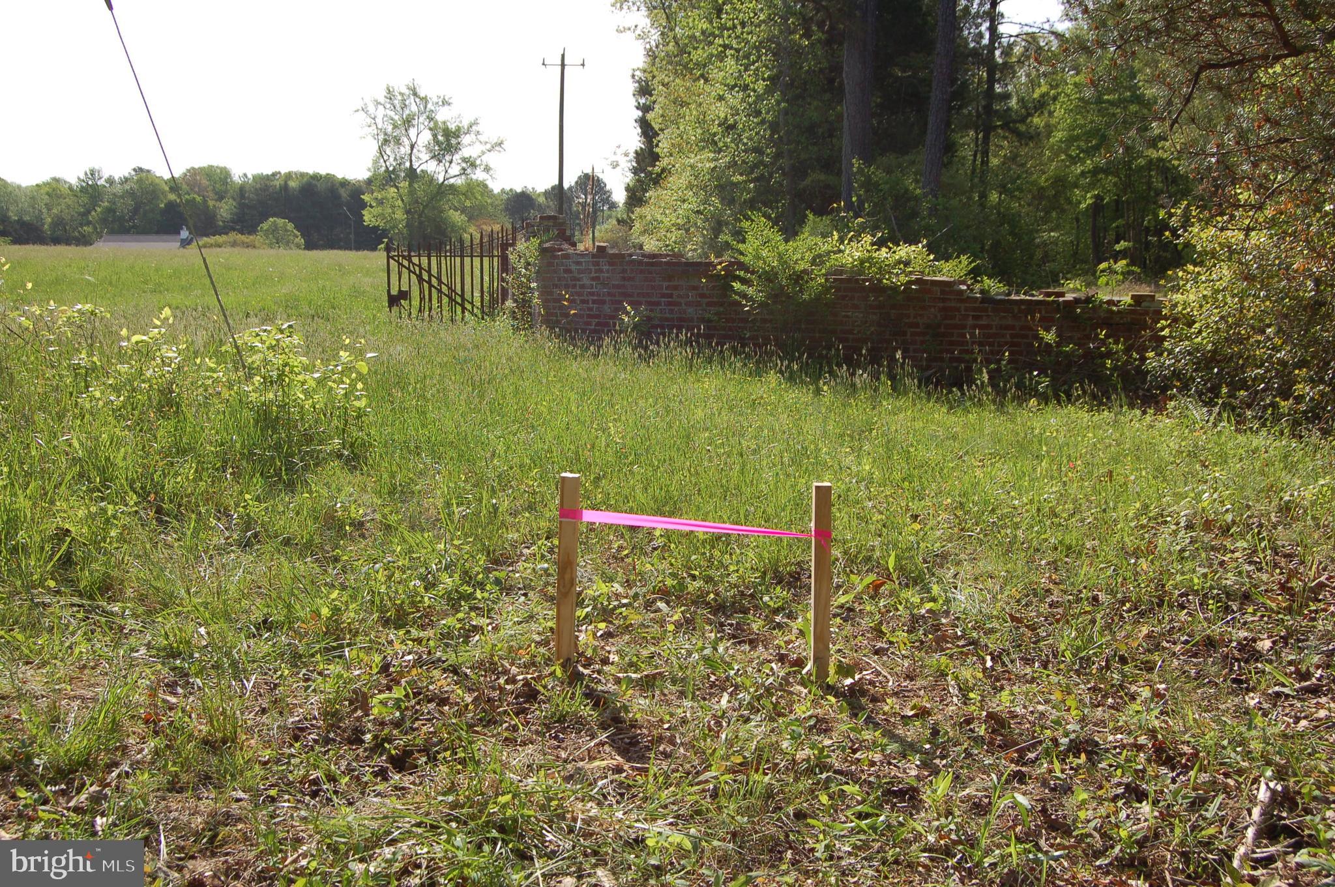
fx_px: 1445
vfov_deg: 34.1
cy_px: 444
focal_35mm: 39
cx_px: 668
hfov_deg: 49.6
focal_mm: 26
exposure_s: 1/320
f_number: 9
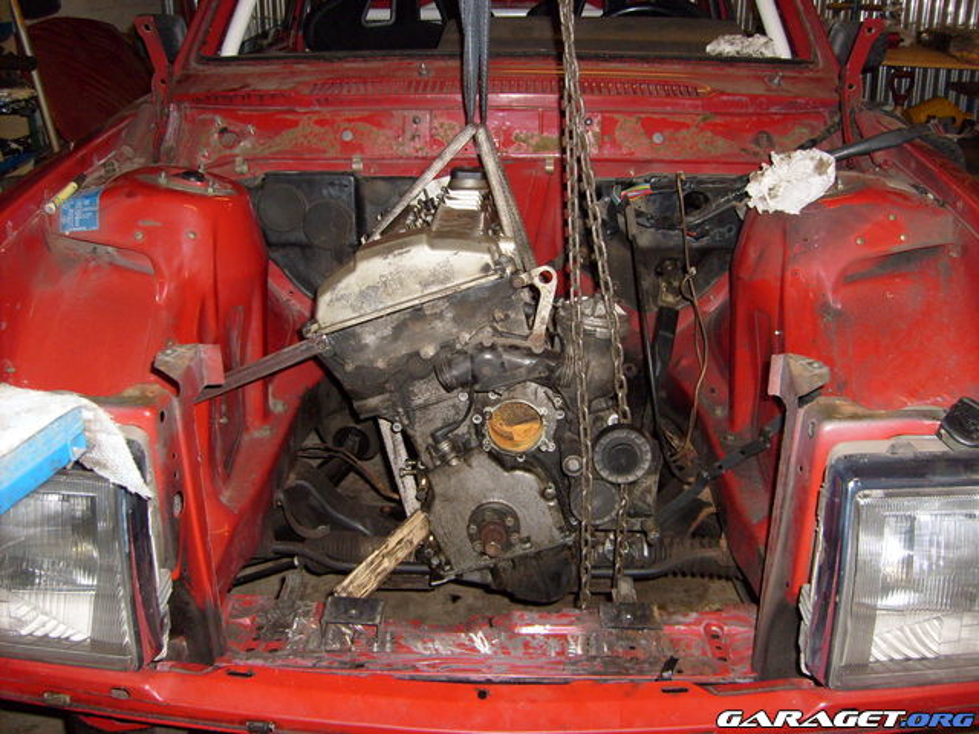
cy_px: 367
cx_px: 490
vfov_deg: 40.7
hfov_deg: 52.6
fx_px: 990
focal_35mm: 35
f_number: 2.8
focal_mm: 5.8
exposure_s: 1/45
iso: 100
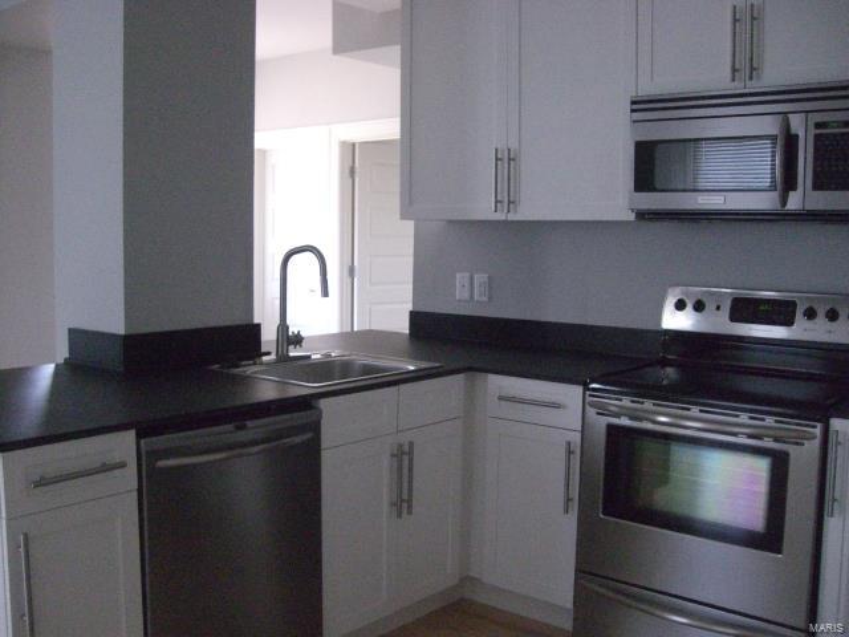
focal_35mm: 38
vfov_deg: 37.7
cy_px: 318
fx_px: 932
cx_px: 424
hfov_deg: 49.0
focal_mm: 6.2
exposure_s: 1/125
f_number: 2.7
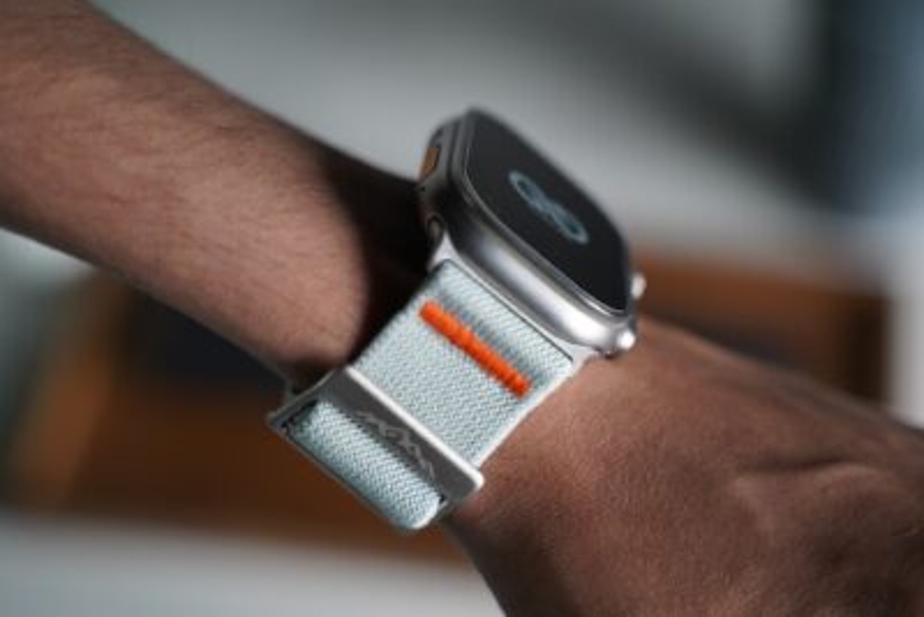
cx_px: 462
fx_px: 1592
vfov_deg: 21.9
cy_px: 308
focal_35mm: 62
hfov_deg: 32.4
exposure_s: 1/200
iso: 2500
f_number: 2.8
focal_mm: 62
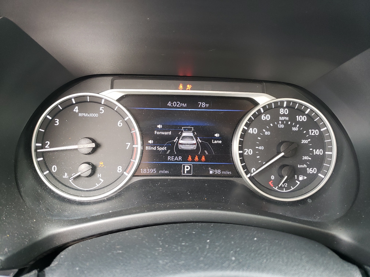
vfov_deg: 53.1
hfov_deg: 67.3
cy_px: 138
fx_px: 278
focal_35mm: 26
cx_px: 185
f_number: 1.5
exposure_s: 1/60.2
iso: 112
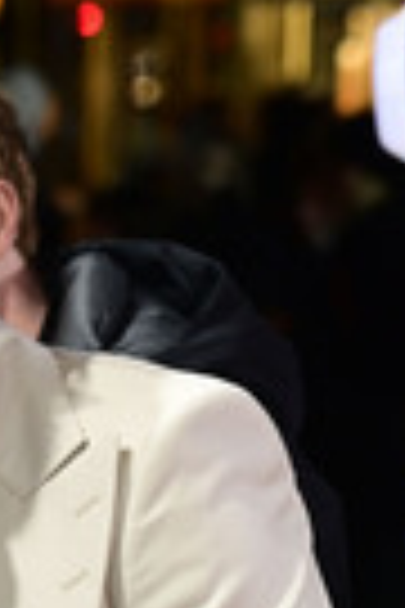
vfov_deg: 5.1
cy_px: 585
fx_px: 6749
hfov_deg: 3.4
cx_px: -277
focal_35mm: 400
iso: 2000
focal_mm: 120
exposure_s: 1/250
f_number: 5
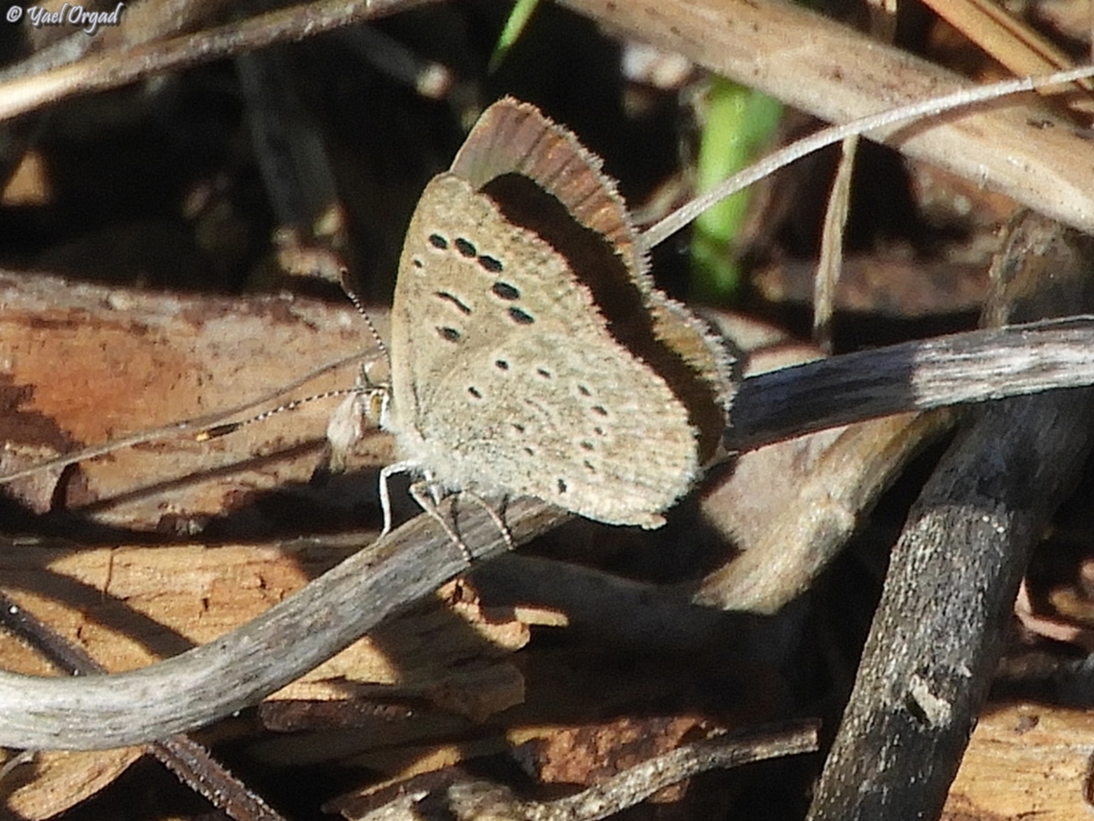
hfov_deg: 3.6
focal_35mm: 550
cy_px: 410
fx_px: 17382
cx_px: 547
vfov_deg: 2.7
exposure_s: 1/400
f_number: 5.6
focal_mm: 98.5
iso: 100
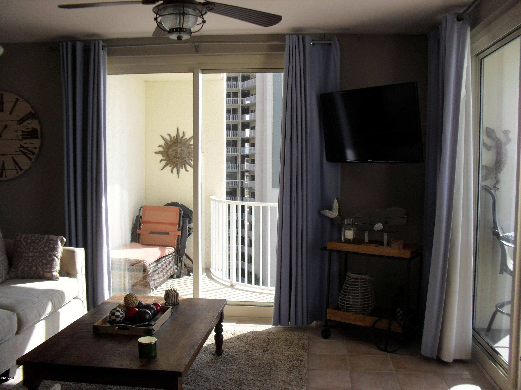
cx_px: 260
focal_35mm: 35
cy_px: 195
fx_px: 527
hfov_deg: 52.6
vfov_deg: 40.7
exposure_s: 1/180
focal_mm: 6.3
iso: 100
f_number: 3.2
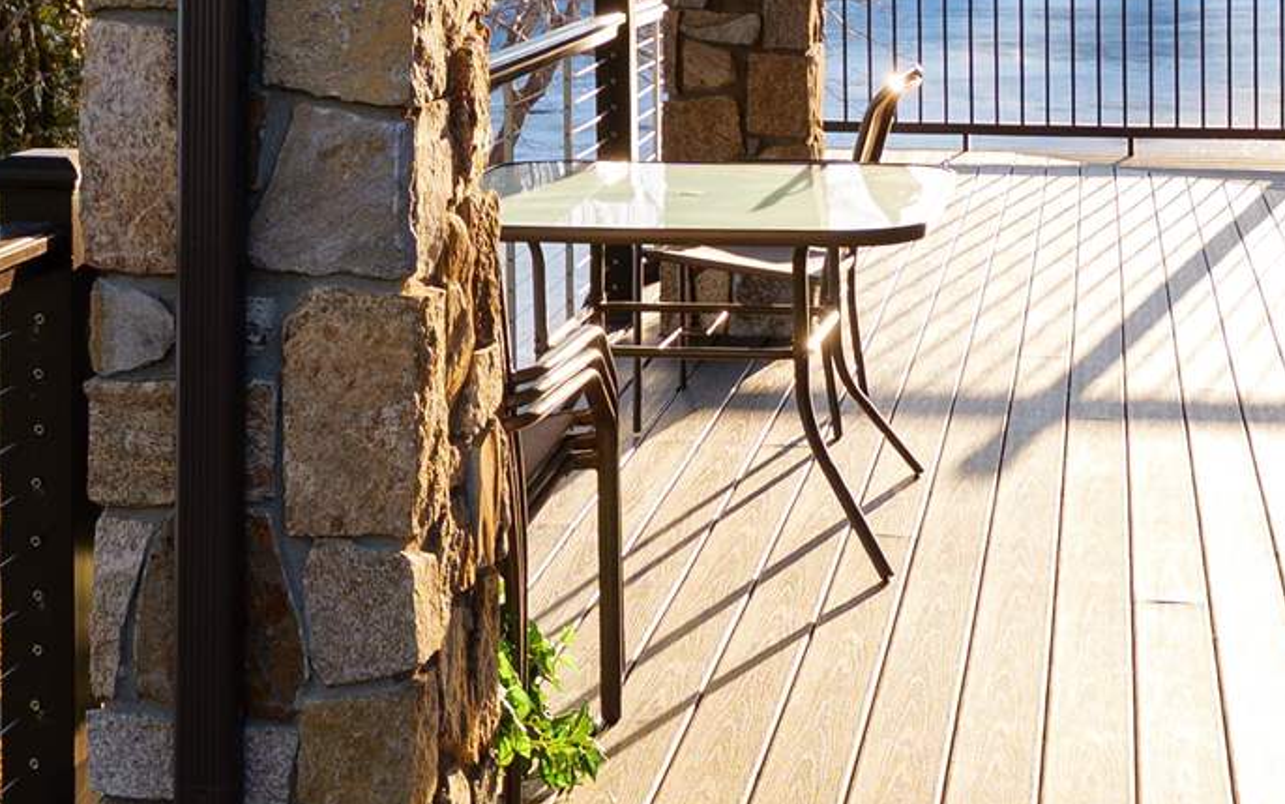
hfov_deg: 28.2
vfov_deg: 17.3
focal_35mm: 73
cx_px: 551
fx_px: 2557
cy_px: -49
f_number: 4
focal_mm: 16
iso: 100
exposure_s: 1/200
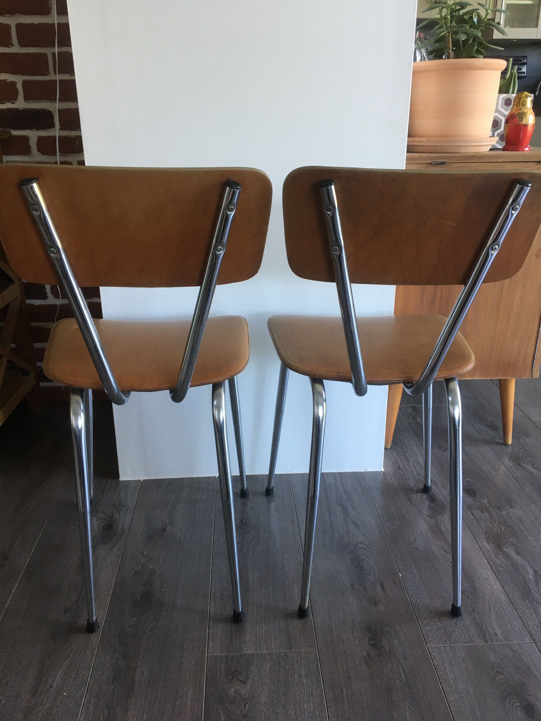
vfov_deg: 61.7
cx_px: 270
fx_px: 604
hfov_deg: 48.2
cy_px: 360
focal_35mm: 29
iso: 64
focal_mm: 4.15
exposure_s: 1/33
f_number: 2.2
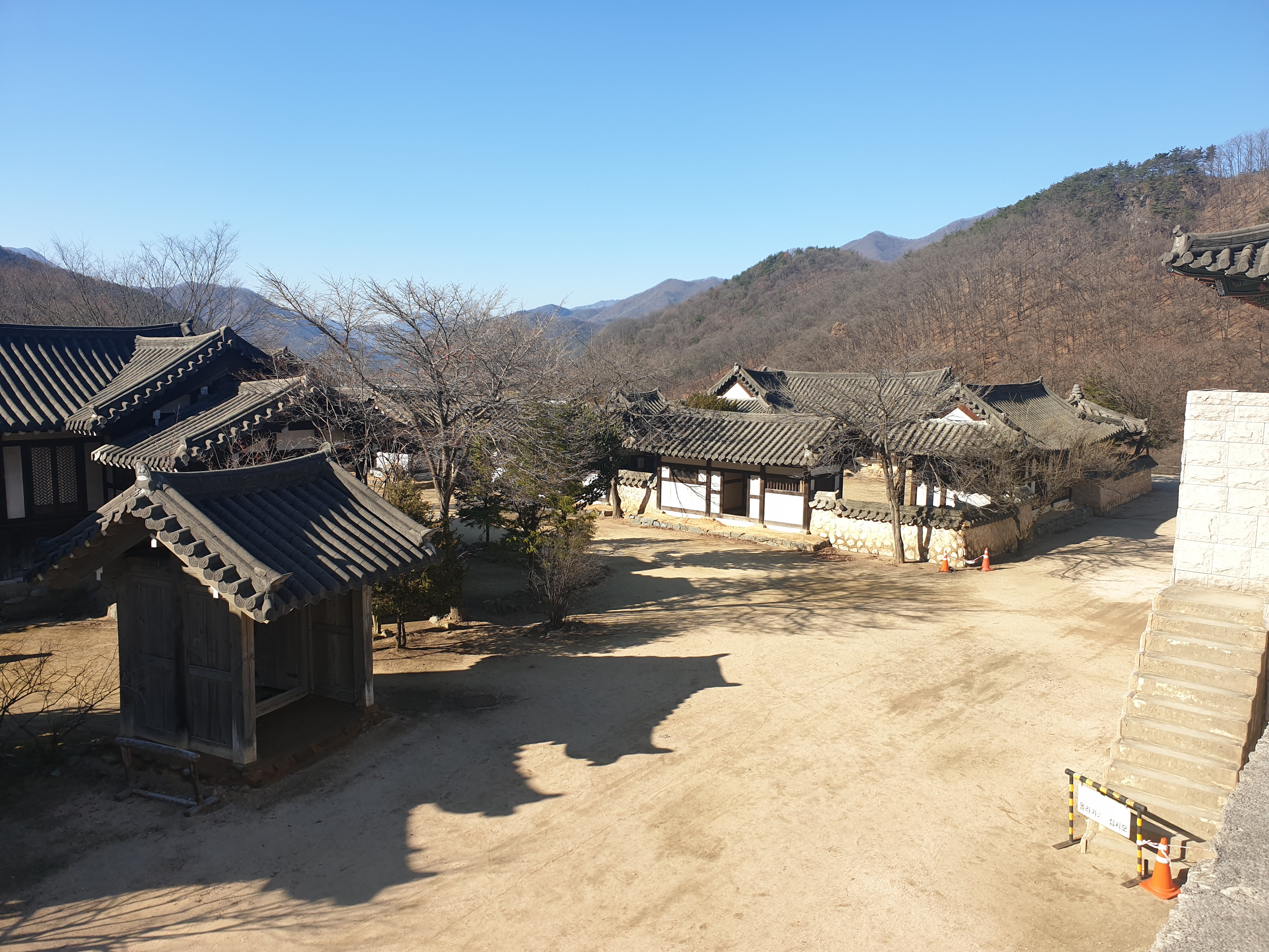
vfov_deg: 53.1
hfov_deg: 67.3
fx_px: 953
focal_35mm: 26
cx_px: 634
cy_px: 476
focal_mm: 4.3
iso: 50
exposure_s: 1/836
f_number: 2.4
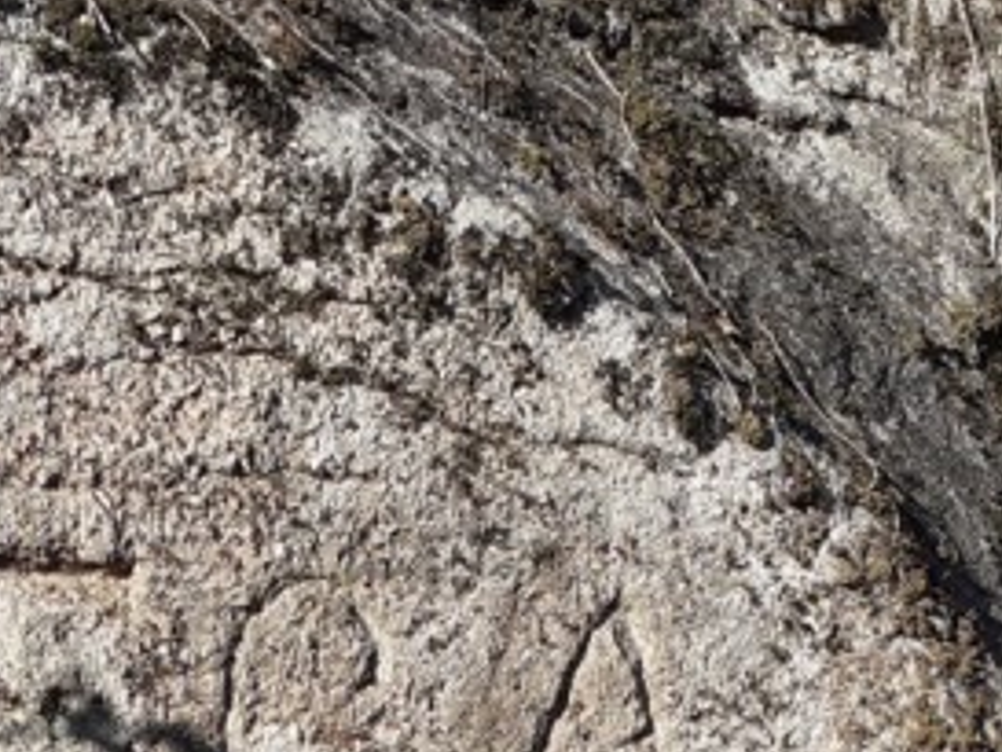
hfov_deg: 20.6
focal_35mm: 95
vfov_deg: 14.6
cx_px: 400
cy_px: 1104
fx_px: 2751
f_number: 1.9
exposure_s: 1/1073
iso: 40
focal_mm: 3.6
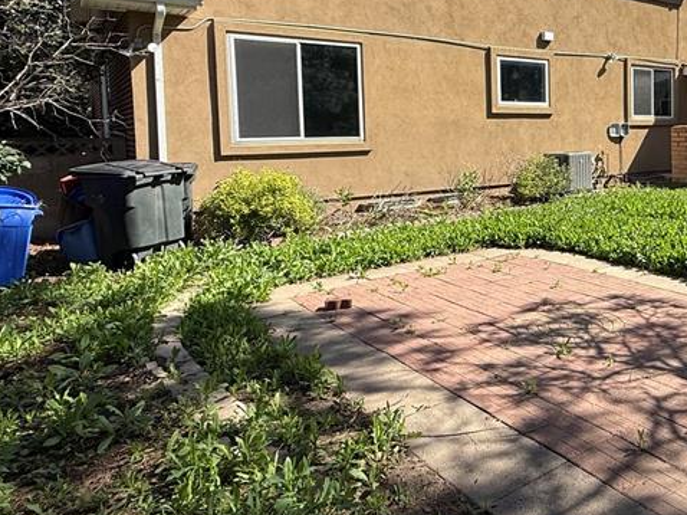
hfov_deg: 53.8
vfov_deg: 45.9
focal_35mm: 30
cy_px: 162
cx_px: 595
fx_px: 595
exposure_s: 1/1285
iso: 50
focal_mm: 2.22
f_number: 2.2
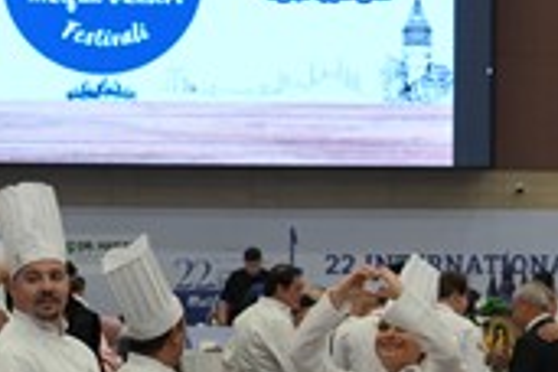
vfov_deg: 6.1
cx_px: 284
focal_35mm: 224
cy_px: 219
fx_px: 3472
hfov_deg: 9.2
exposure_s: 1/160
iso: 1250
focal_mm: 64
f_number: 4
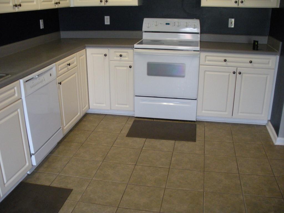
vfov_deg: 39.7
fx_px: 295
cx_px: 142
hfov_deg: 51.4
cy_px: 106
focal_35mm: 36
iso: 367
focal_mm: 6.3
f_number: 3.5
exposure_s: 1/58
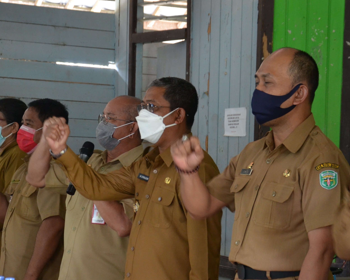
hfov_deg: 16.6
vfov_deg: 13.2
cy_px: 212
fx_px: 1201
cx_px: 215
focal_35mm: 116
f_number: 4.8
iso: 800
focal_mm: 42
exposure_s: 1/30
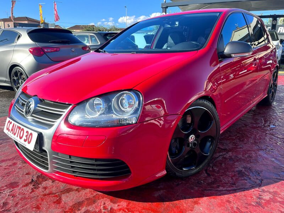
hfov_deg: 67.3
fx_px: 213
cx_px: 142
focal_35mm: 26
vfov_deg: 53.1
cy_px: 106
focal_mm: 5.1
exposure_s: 1/935
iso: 50
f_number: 1.6
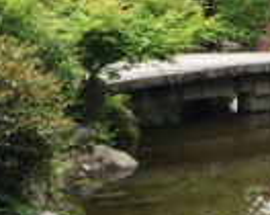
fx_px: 1029
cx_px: 405
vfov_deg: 11.9
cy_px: 82
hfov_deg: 14.0
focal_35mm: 129
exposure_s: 1/189
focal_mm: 4.15
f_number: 2.2
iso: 32
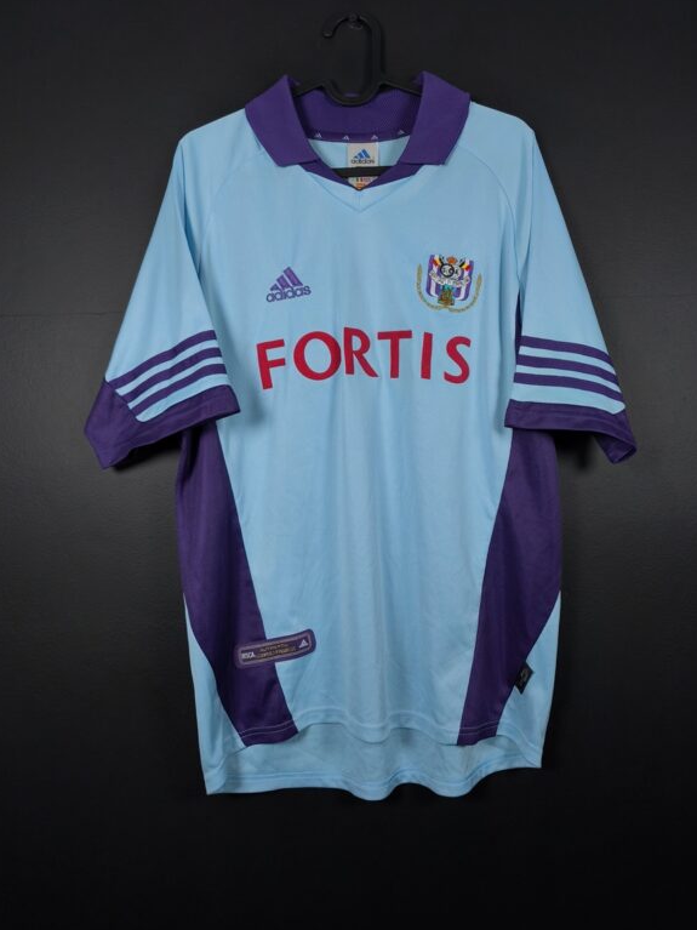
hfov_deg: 56.8
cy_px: 477
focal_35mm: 24
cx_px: 356
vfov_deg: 71.6
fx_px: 645
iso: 400
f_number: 1.6
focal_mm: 6.57
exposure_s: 1/160
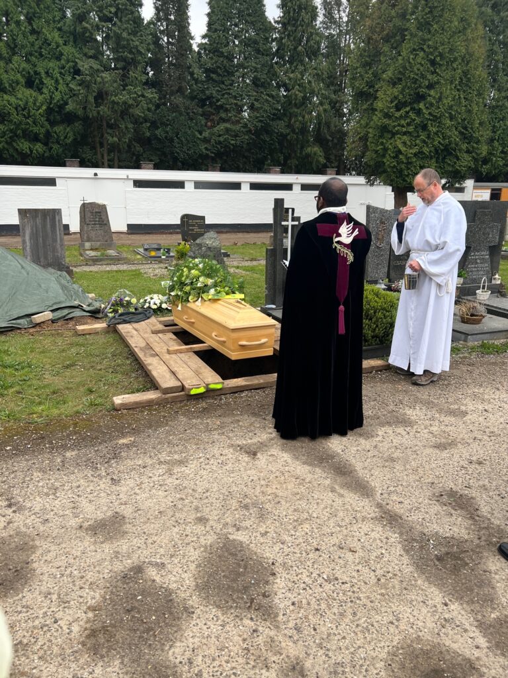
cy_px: 339
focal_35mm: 26
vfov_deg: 67.3
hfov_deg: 53.1
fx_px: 509
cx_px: 254
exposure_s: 1/581
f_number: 1.5
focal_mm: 5.7
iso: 50
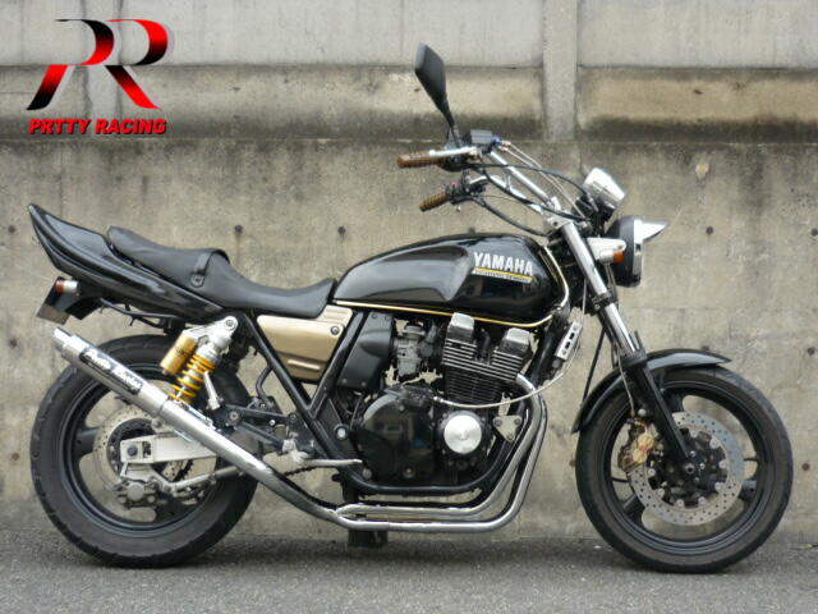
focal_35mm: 43
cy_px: 307
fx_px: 1016
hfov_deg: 43.9
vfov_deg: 33.6
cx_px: 409
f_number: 2.8
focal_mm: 5.5
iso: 100
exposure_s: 1/160
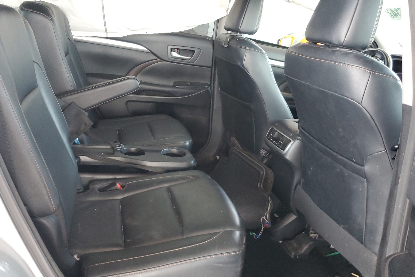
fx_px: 369
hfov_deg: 58.5
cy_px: 114
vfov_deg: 41.0
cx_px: 180
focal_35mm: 32
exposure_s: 1/60.2
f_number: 1.5
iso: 227
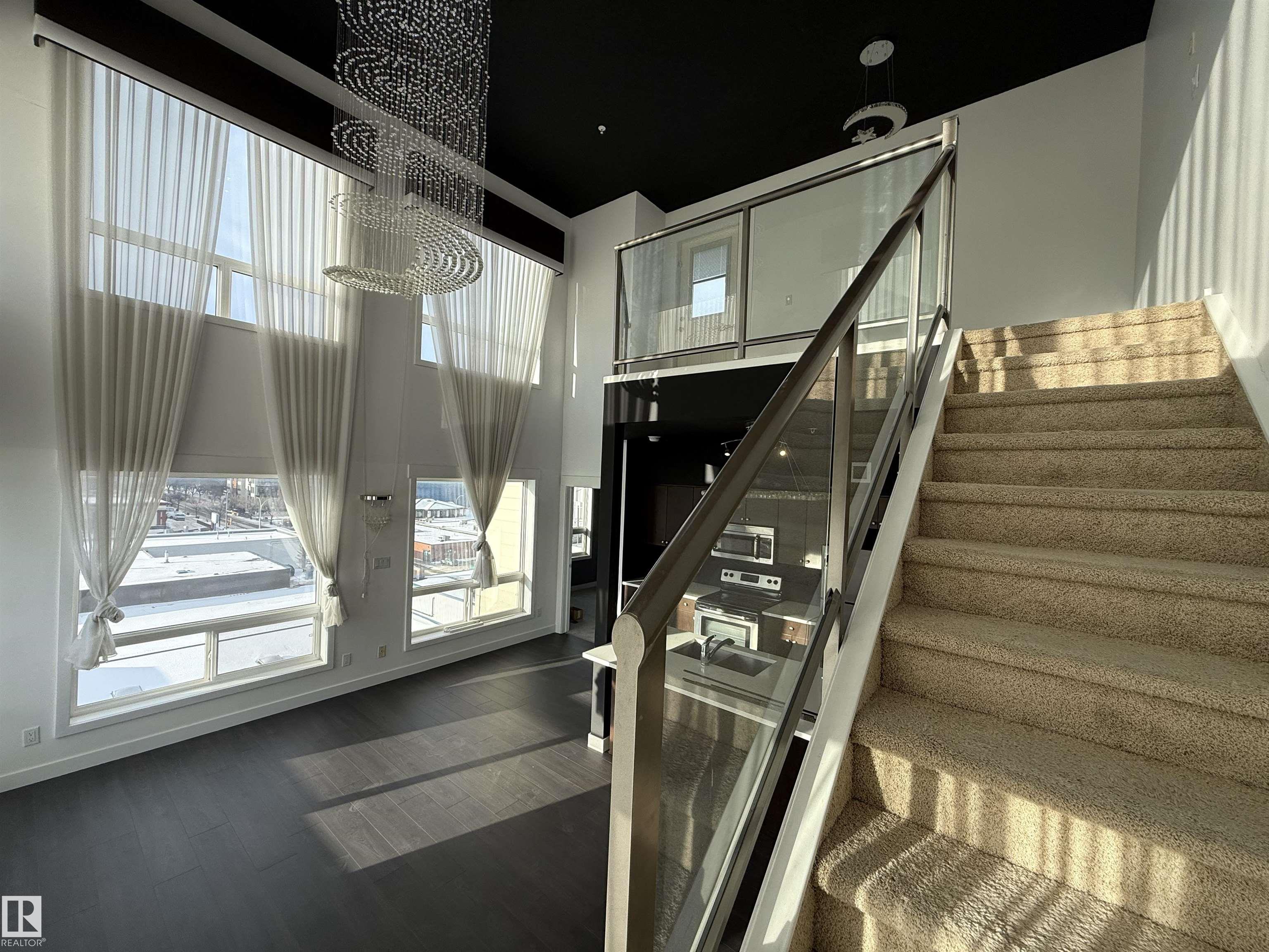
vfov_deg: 85.7
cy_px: 476
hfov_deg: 102.1
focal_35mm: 14
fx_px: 513
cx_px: 634
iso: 64
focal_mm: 2.22
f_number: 2.2
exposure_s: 1/531
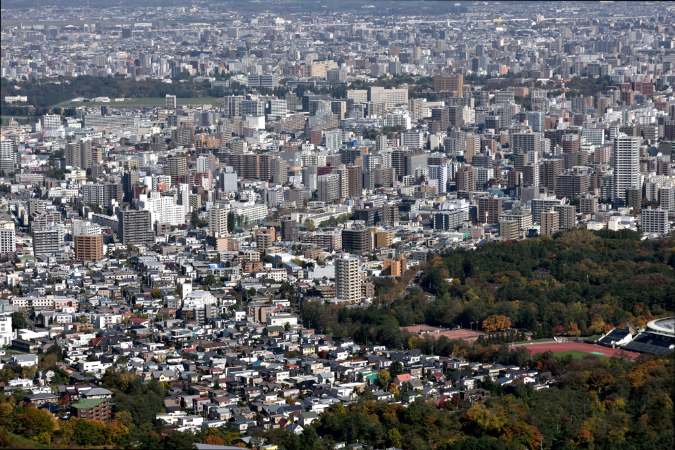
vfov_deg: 11.4
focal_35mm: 120
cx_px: 338
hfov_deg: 17.1
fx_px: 2249
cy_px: 225
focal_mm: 80
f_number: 10
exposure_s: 1/250
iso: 100
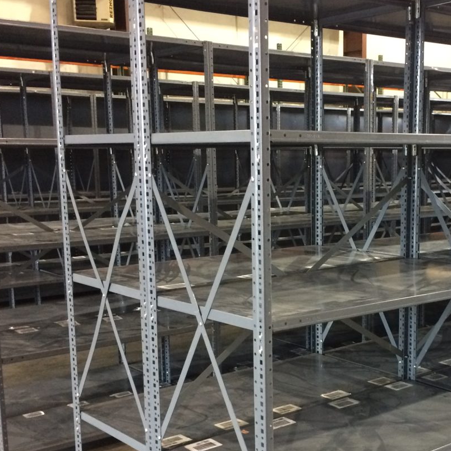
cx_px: 330
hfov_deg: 32.8
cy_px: 291
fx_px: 752
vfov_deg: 33.2
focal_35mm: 51
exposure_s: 1/15
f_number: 2.2
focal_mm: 4.15
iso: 320
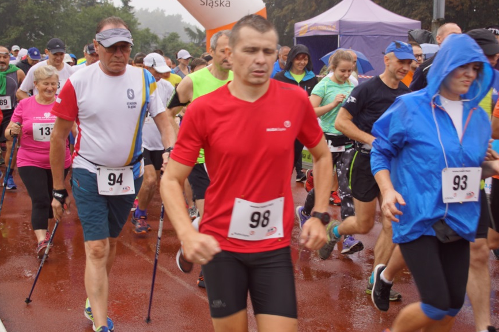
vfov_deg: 26.0
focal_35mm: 52
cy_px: 147
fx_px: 721
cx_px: 273
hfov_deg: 38.2
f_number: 4.5
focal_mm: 30
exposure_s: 1/160
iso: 160
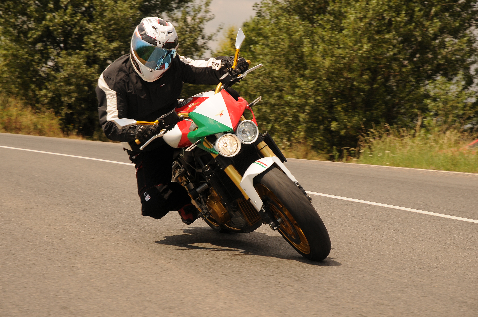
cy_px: 158
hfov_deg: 19.5
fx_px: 1392
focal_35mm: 105
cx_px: 239
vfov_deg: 13.0
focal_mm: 70
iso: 200
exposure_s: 1/640
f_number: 8
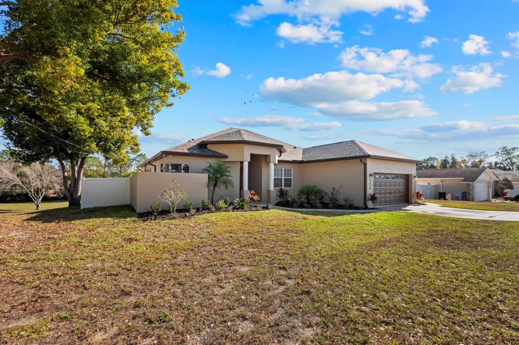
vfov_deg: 73.7
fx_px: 231
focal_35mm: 16
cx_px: 260
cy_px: 172
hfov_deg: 96.7
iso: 250
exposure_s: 1/100
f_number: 10
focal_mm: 16
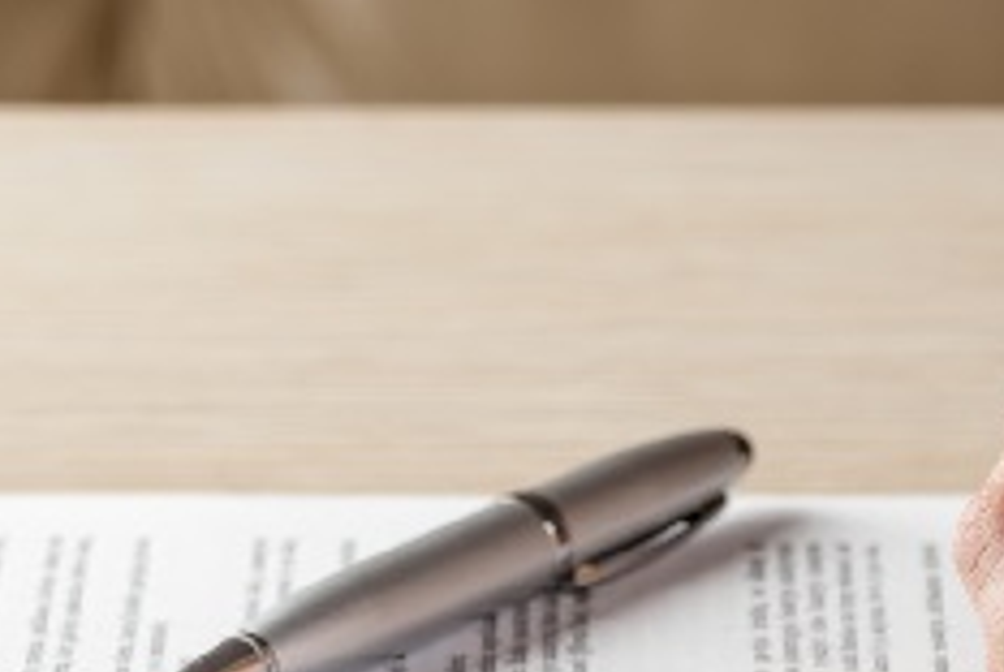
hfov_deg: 7.1
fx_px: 8070
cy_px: 538
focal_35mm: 289
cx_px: 409
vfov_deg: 4.8
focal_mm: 105
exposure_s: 1/60
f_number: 8
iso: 100
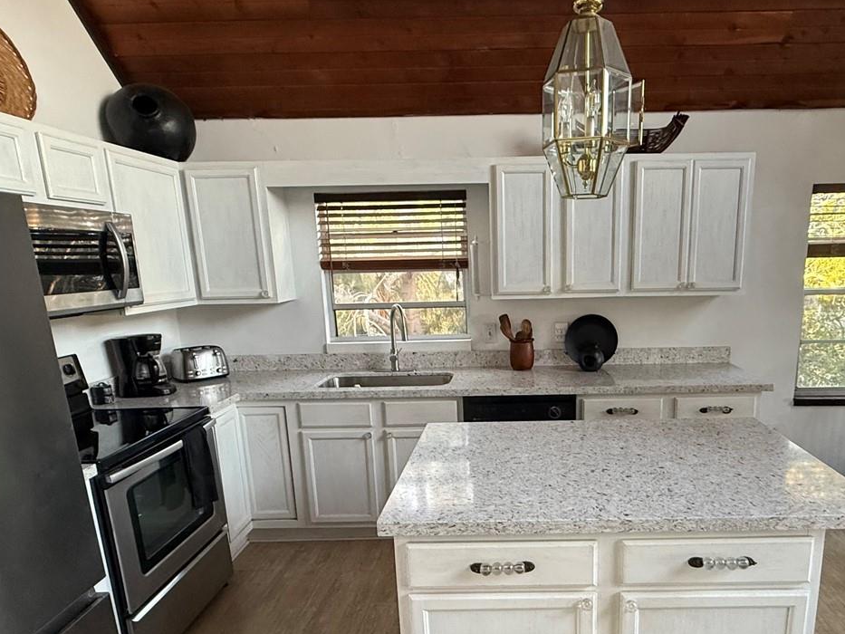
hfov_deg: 70.7
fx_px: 586
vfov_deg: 56.2
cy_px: 390
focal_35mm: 24
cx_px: 514
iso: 320
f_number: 2.2
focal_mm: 2.22
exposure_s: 1/81
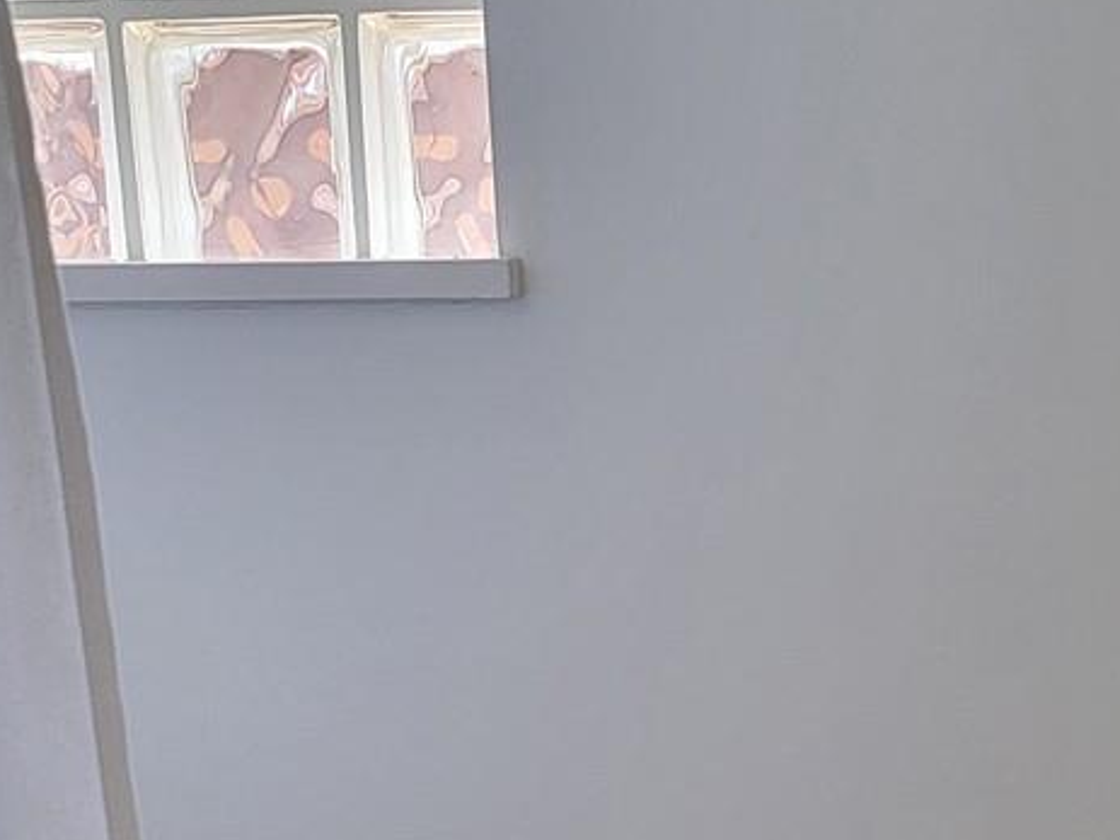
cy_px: 1034
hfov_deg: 23.5
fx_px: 2685
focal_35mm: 83
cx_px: 685
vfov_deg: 16.9
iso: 160
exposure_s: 1/120
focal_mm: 6.7
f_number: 1.8
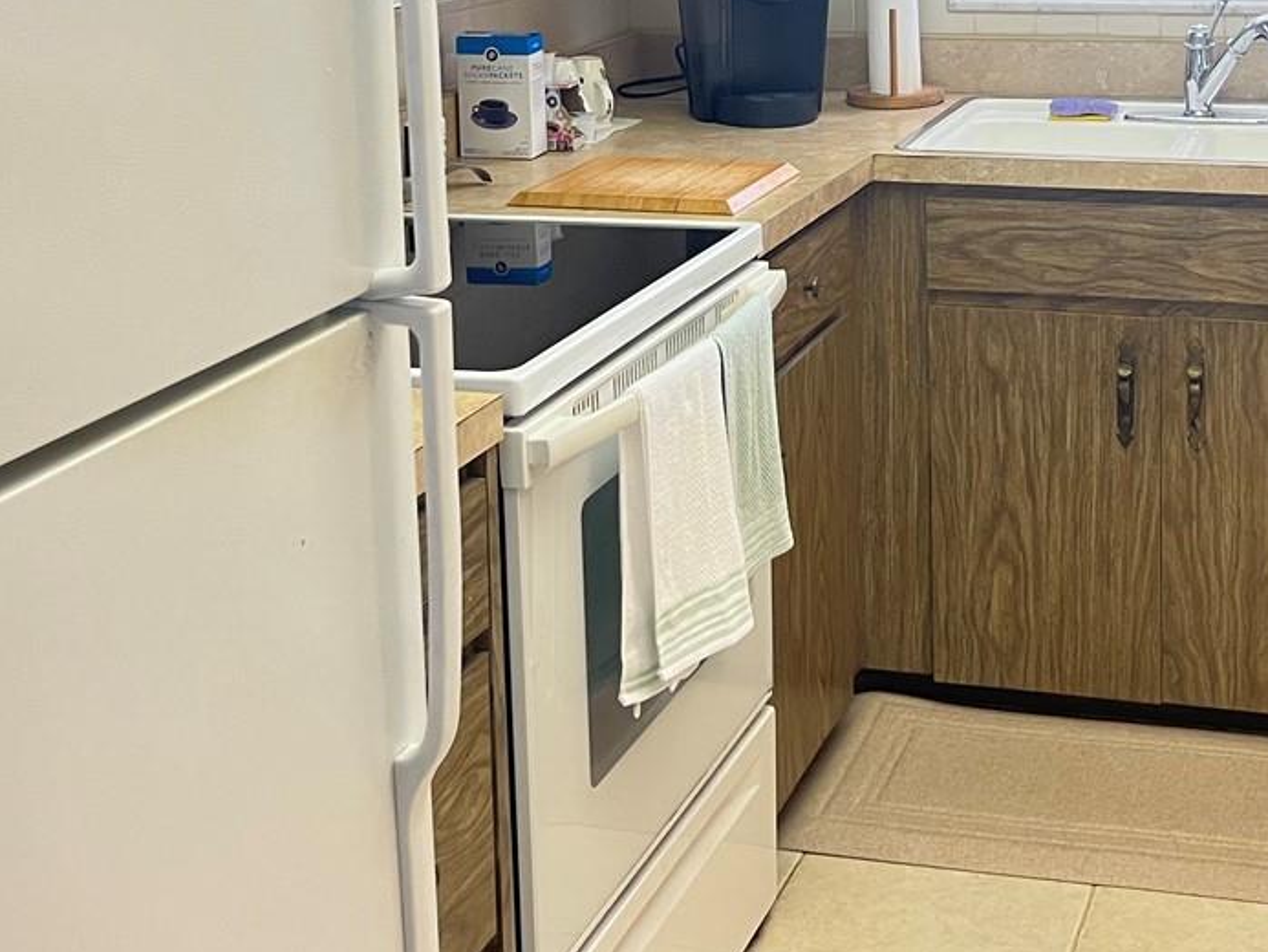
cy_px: 97
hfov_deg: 31.9
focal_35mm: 60
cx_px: 847
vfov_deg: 23.8
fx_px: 2198
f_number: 1.6
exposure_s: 1/60
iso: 125
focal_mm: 5.1
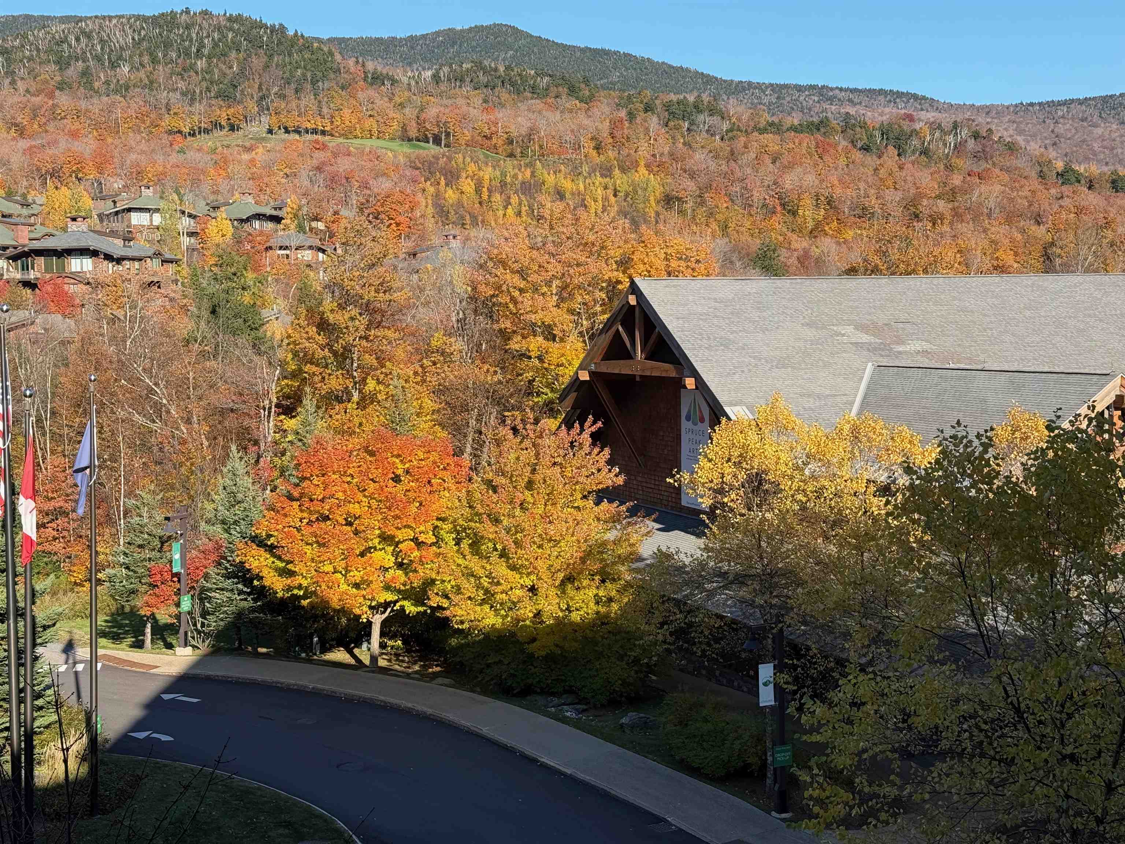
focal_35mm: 48
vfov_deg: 30.3
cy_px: 422
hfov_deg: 39.7
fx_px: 1560
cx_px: 562
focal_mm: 6.76
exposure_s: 1/1883
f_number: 1.78
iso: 64
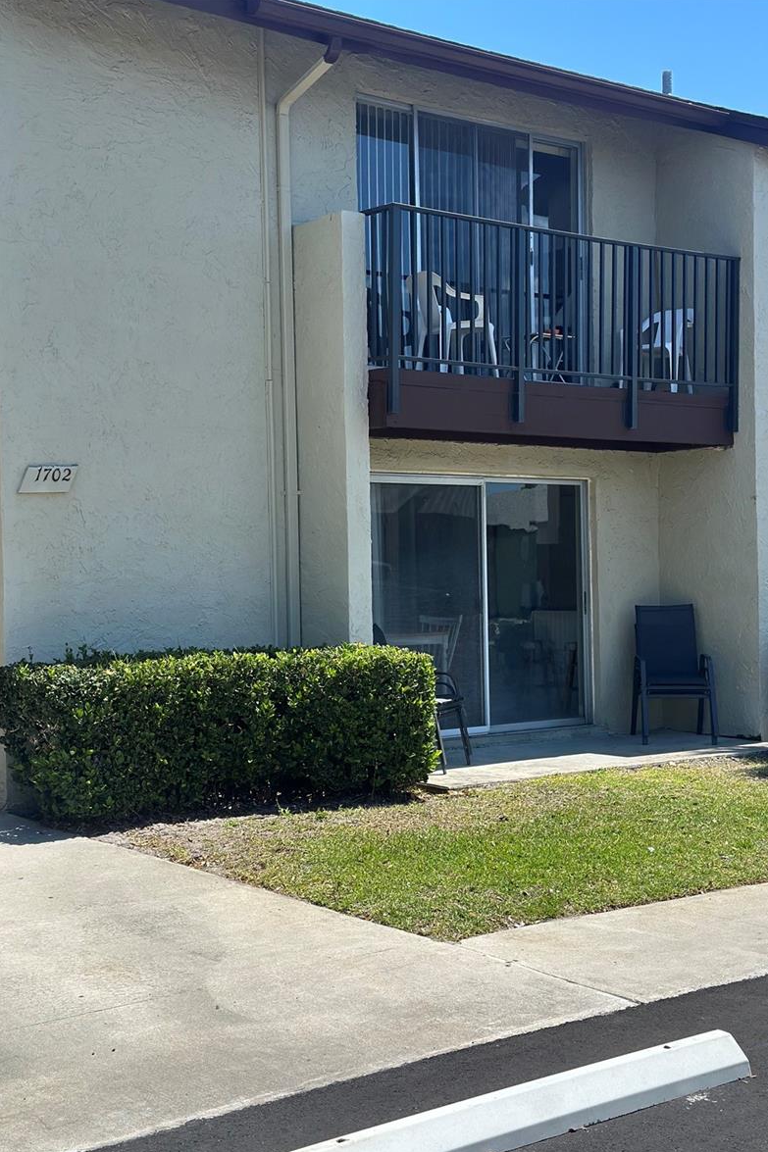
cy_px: 583
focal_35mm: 51
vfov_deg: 38.9
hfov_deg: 26.5
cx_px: 392
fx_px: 1632
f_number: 1.78
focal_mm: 6.86
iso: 100
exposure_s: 1/4367
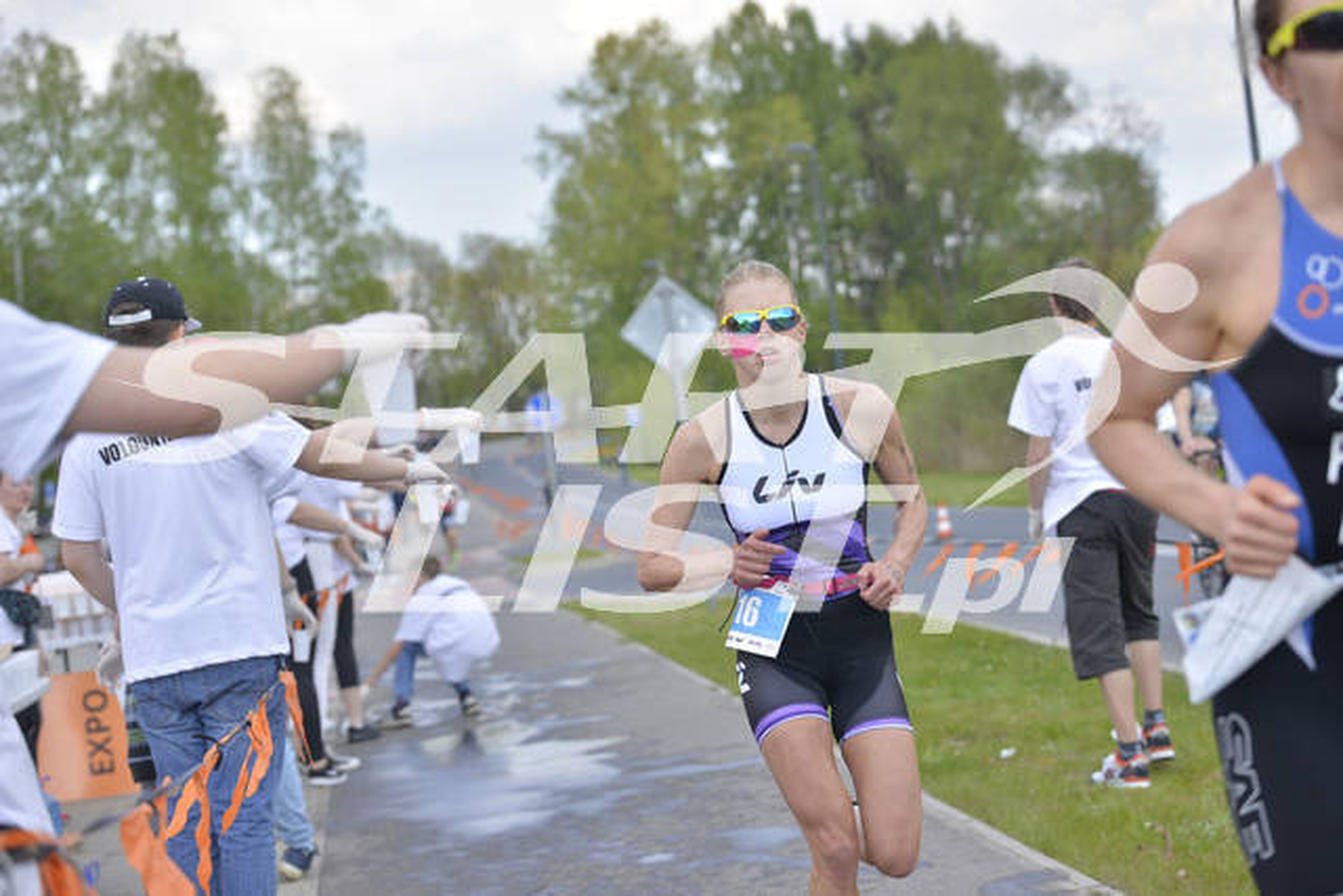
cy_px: 448
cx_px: 672
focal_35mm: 70
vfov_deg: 19.5
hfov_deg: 28.8
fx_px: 2612
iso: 400
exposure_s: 1/2500
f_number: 4
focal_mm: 70
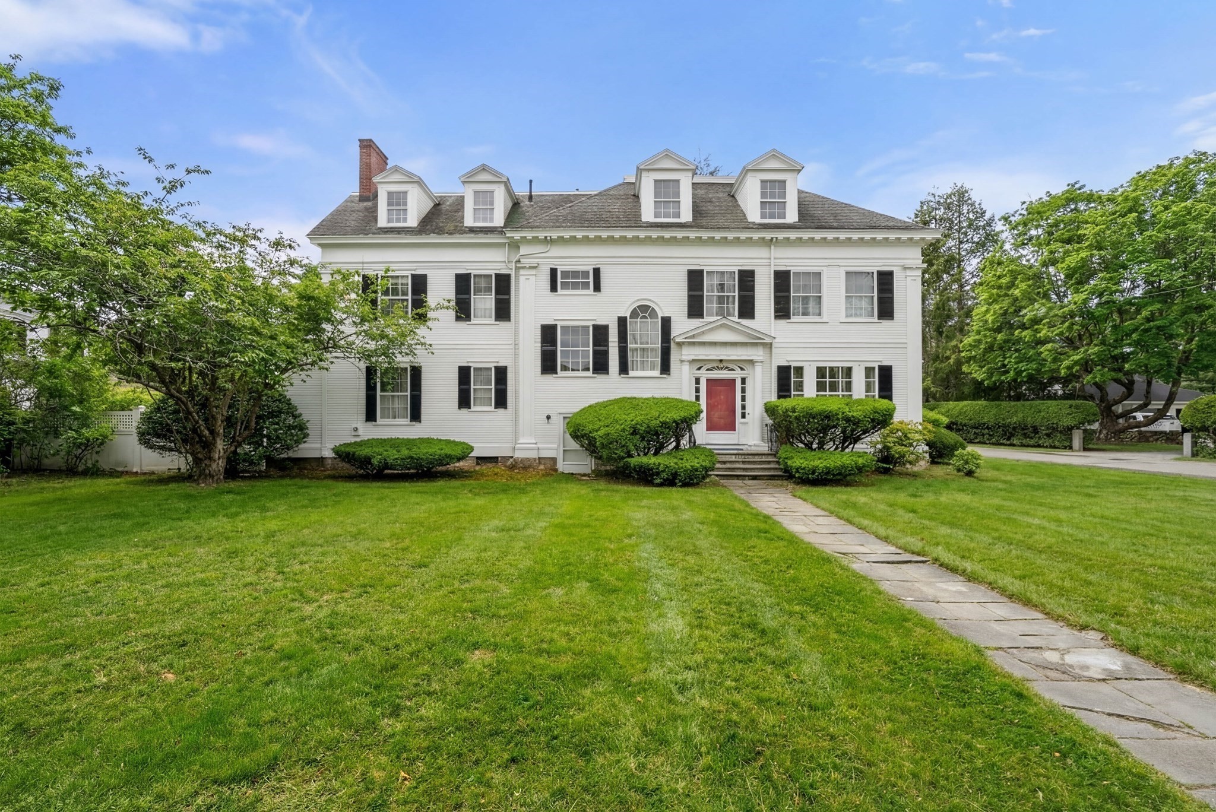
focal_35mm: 16
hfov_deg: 96.7
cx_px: 608
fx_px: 541
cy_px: 406
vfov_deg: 73.8
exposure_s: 1/640
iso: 320
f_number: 8
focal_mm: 16
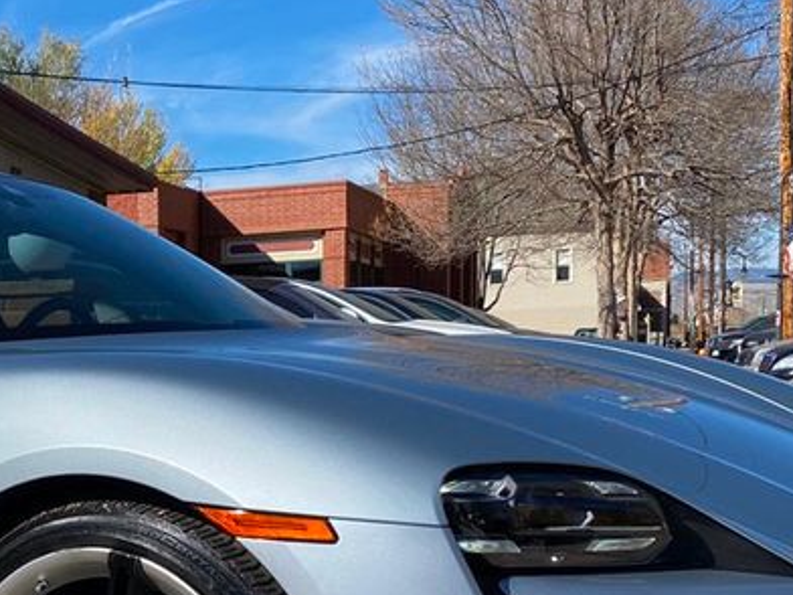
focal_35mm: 68
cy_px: 530
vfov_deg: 21.2
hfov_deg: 27.5
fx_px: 1558
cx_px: 81
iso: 32
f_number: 1.8
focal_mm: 4.25
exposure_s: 1/3205
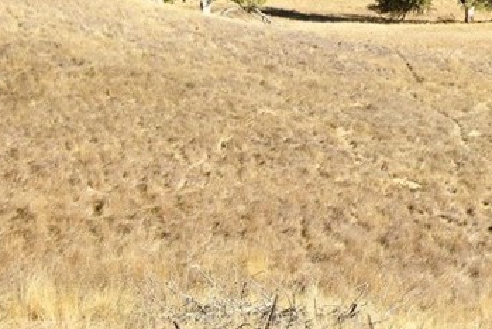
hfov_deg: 21.6
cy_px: -83
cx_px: 570
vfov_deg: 14.9
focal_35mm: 88
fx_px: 1203
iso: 400
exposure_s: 1/400
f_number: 11
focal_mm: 20
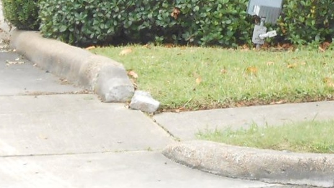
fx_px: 2054
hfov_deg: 9.1
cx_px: 429
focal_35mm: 232
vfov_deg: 5.1
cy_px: -189
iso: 200
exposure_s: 1/60
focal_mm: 10
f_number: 5.2
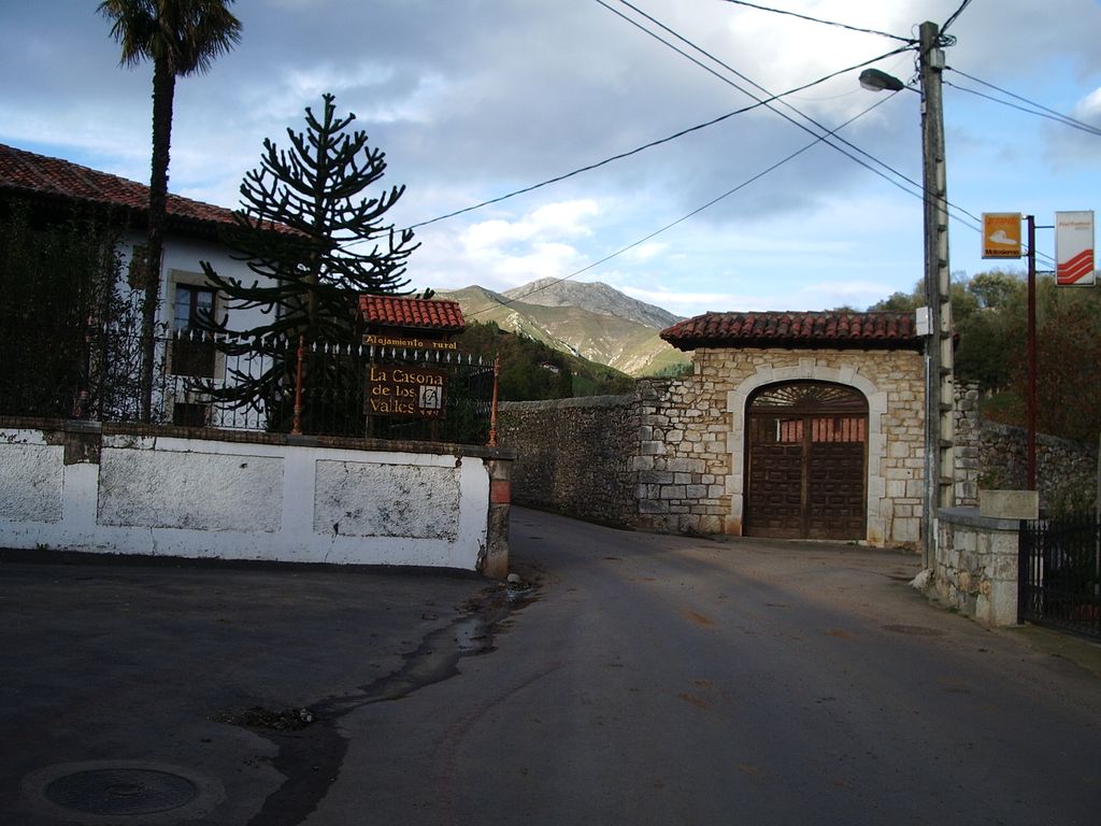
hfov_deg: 52.6
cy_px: 413
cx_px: 550
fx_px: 1113
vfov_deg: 40.7
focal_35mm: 35
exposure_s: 1/160
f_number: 4.3
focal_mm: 5.8
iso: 50
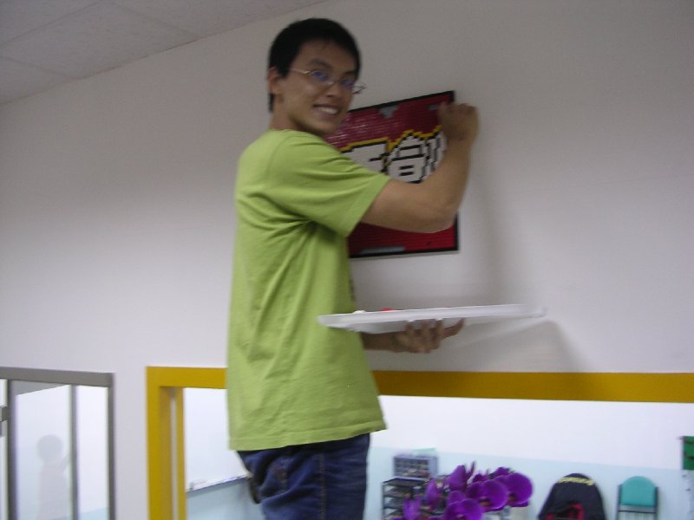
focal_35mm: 38
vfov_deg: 37.7
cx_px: 347
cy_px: 260
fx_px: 762
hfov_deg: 49.0
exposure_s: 1/11
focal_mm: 5.8
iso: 100
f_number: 2.8
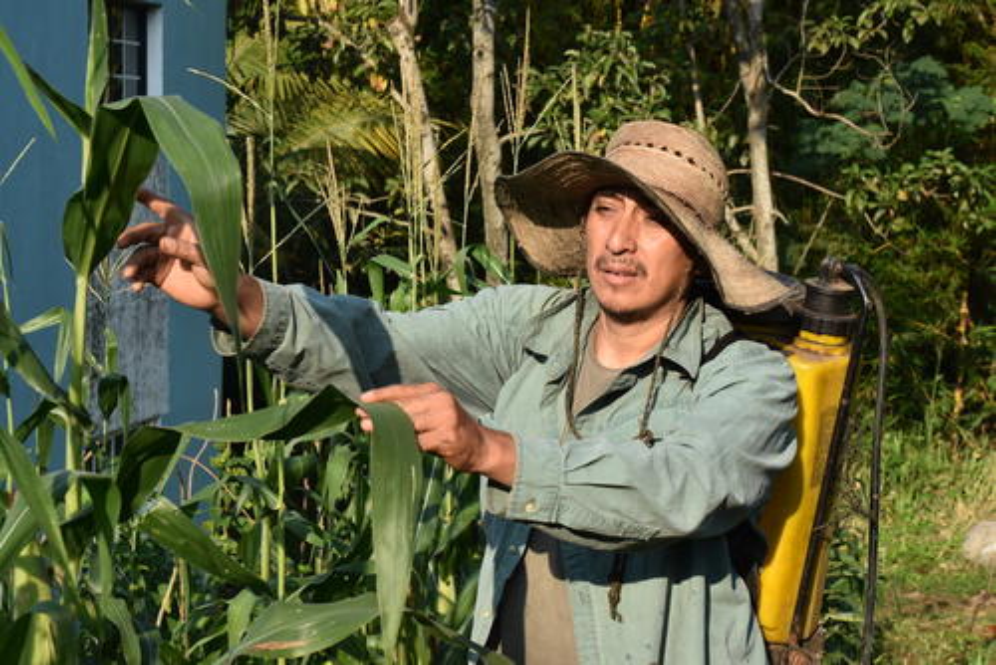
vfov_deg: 15.2
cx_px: 498
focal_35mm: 90
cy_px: 332
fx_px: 2491
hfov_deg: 22.6
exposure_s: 1/500
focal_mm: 60
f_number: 11
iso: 400
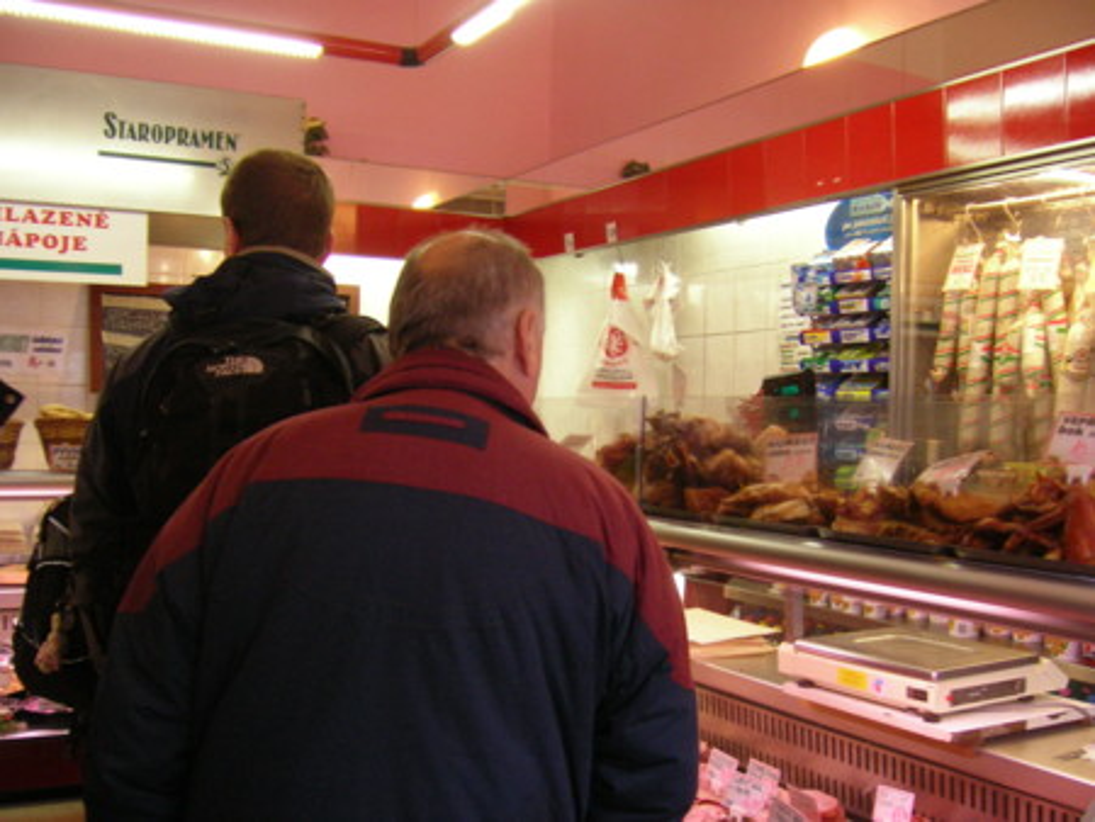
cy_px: 411
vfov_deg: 39.7
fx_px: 1139
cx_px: 548
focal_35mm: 36
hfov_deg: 51.3
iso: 256
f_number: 2.8
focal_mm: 60
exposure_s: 1/20
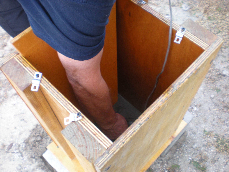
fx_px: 251
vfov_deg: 37.7
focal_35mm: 38
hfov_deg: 49.0
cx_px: 114
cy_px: 86
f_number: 3.1
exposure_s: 1/65.6
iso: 91
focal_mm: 6.3
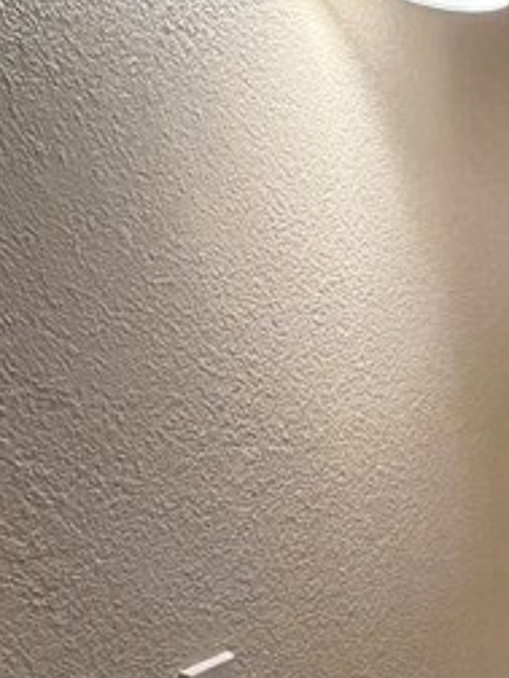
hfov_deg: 19.5
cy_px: 716
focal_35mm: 57
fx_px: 1118
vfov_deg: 30.7
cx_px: 902
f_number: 2.2
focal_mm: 2.22
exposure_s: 1/60
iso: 500
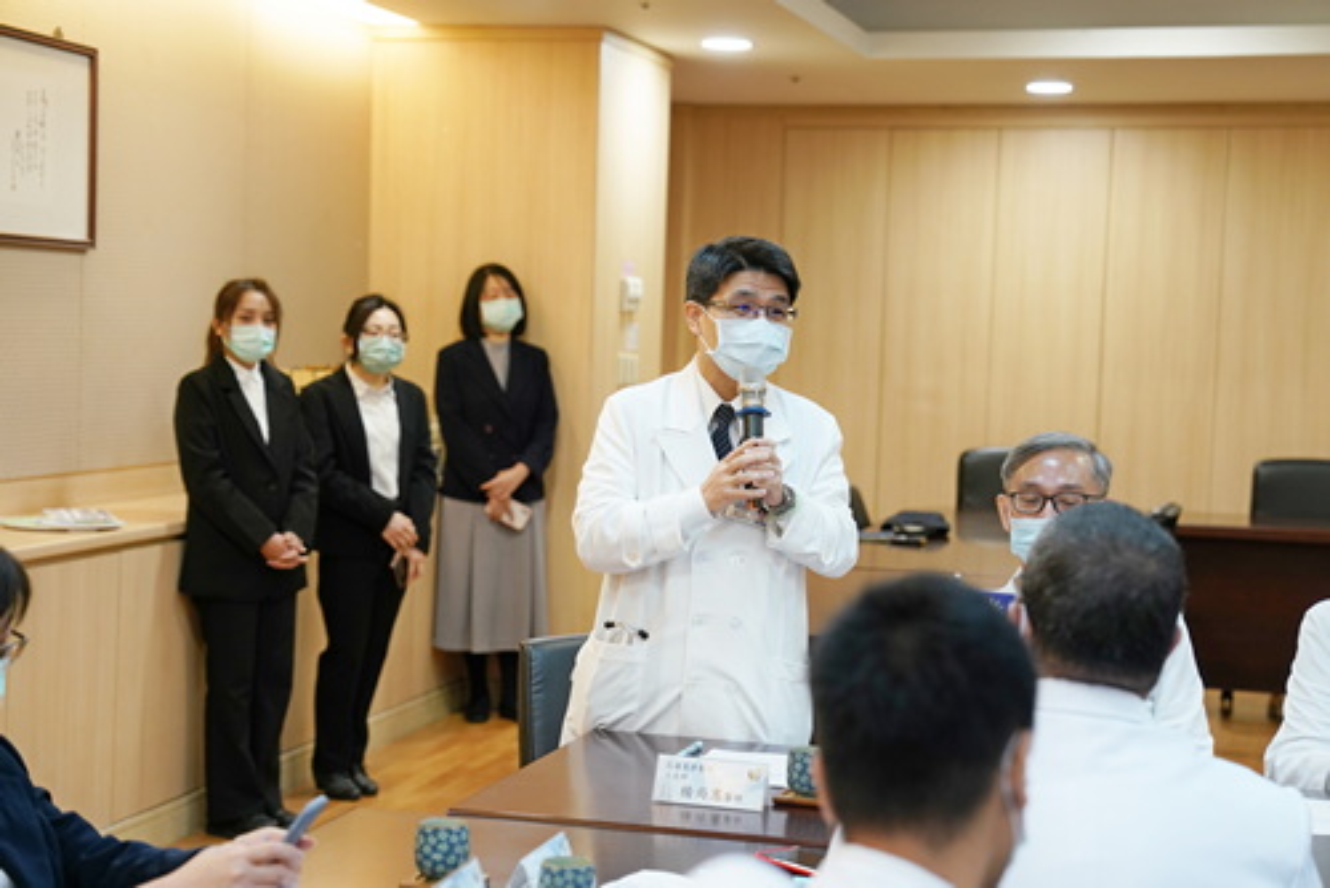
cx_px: 665
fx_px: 2588
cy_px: 444
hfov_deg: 28.8
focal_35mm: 70
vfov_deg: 19.5
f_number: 3.5
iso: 1000
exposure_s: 1/160
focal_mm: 70
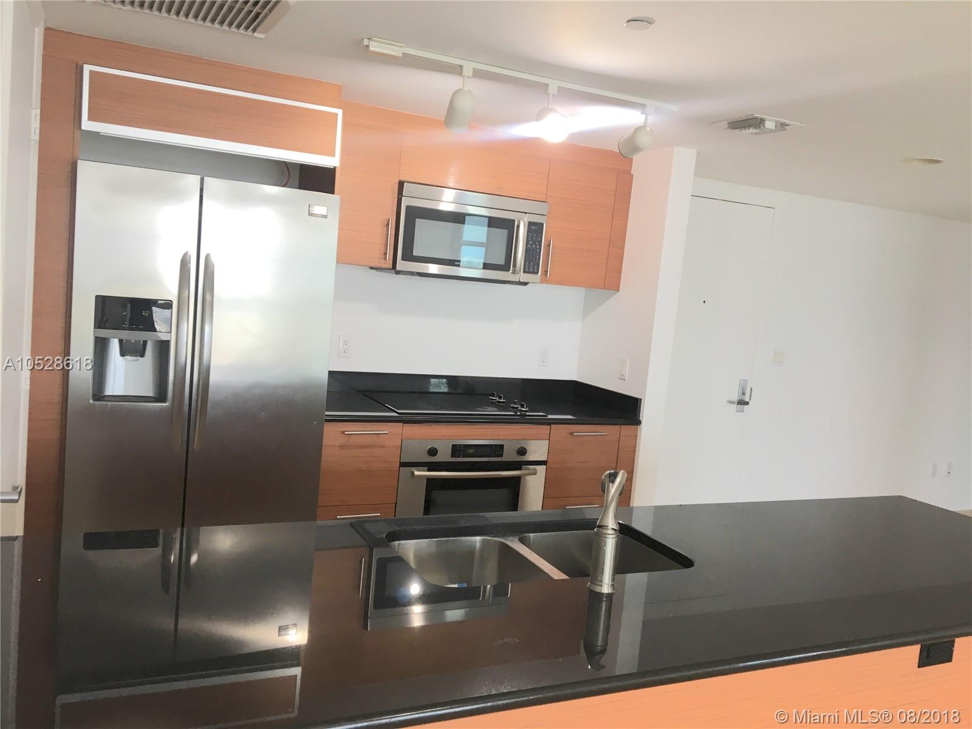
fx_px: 814
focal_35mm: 29
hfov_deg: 61.7
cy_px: 364
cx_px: 486
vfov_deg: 48.2
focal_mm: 4.15
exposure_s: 1/30
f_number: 2.2
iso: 50
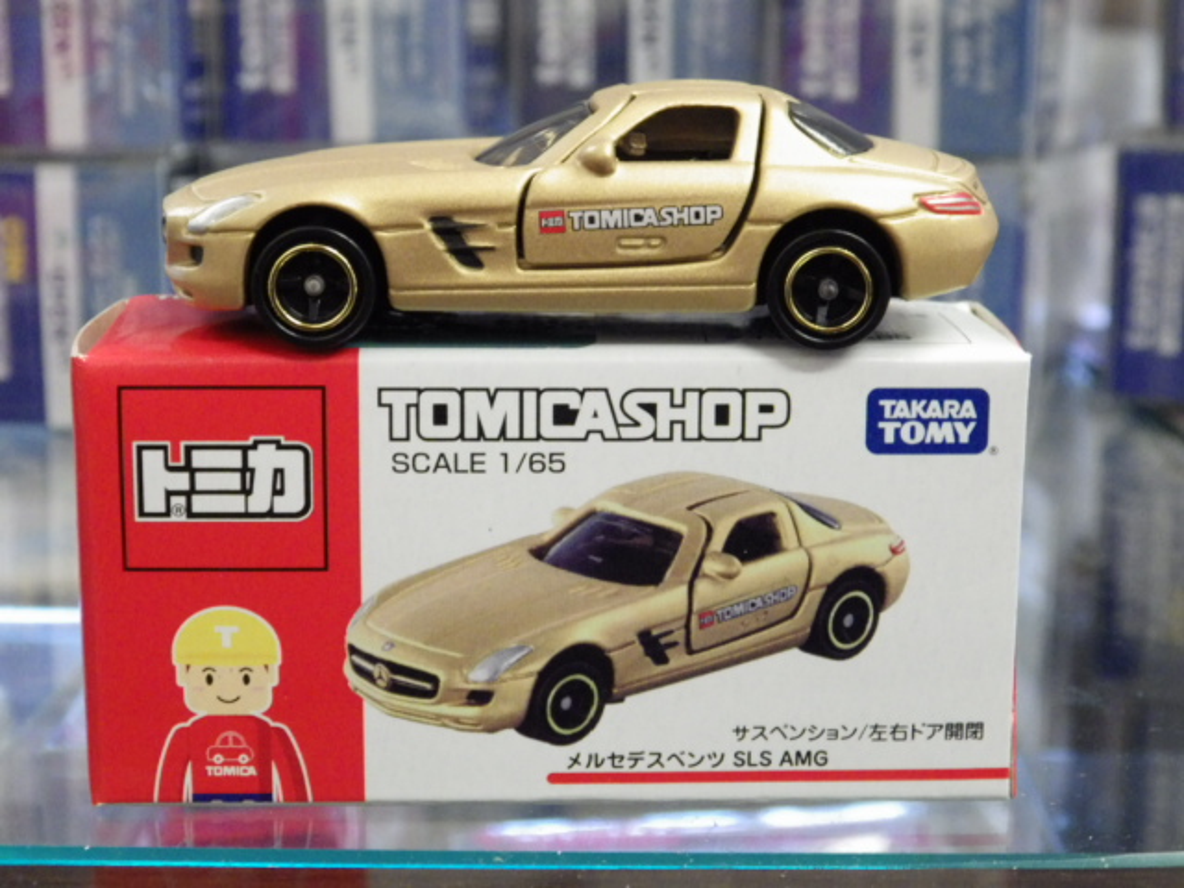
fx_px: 2428
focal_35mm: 71
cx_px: 592
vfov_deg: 20.7
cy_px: 444
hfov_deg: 27.4
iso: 800
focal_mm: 12.8
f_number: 4.2
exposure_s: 1/30
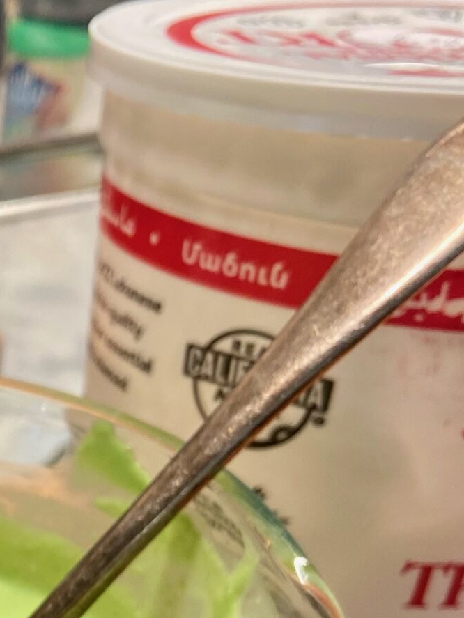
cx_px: -170
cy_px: 635
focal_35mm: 75
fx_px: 1339
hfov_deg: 18.1
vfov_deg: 24.6
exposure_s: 1/60
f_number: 1.8
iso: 64
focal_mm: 4.25
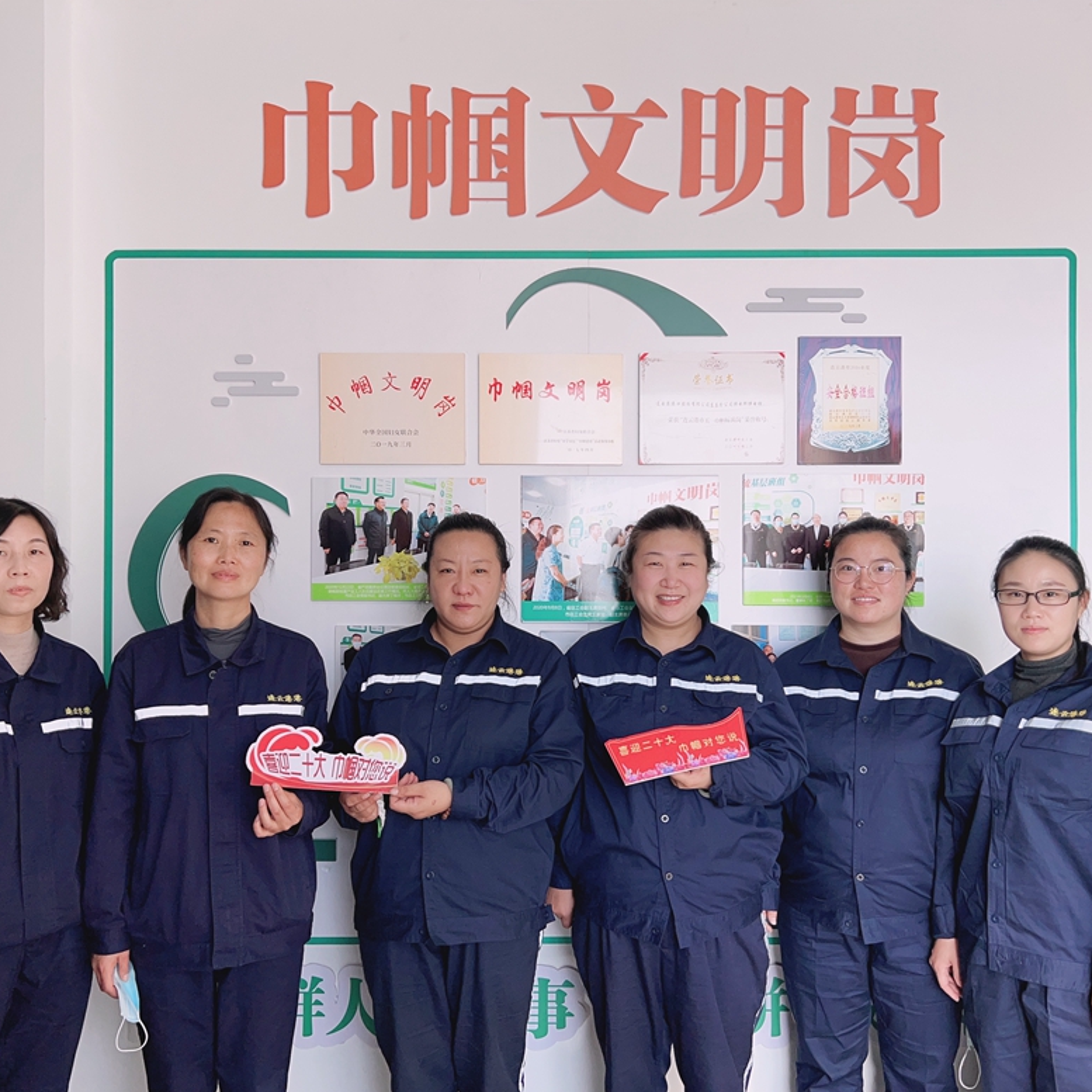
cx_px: 538
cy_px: 548
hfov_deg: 52.5
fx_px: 1106
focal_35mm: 31
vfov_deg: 52.5
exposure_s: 1/271
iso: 40
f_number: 1.5
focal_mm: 5.7
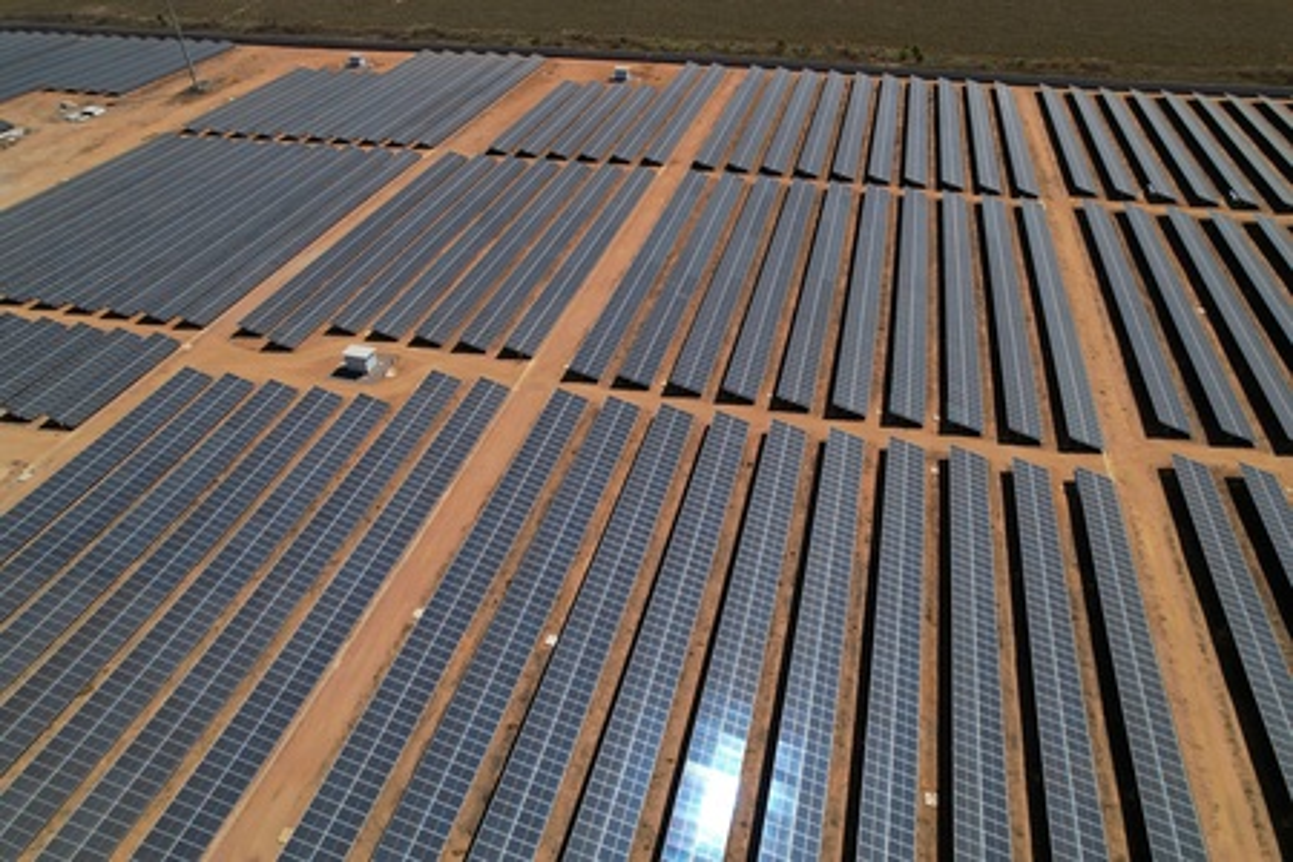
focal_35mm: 22
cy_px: 431
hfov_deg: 78.6
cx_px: 646
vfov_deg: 57.2
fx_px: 790
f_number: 2.8
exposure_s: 1/100
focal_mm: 8.38
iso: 100
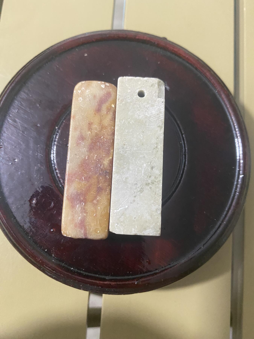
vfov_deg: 67.3
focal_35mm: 26
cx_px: 127
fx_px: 254
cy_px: 170
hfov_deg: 53.1
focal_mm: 4.25
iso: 400
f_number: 1.8
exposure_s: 1/50
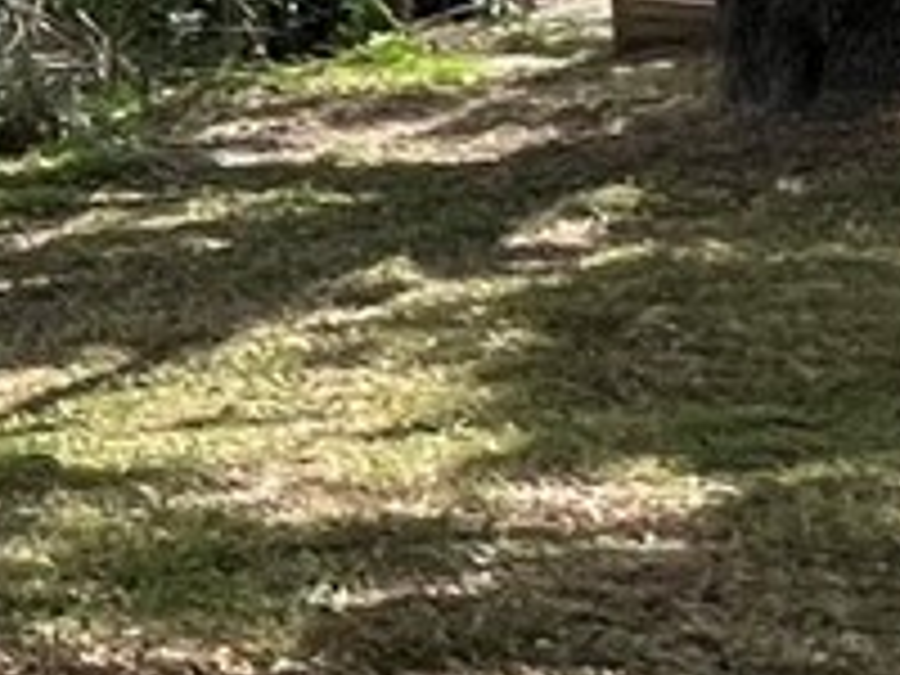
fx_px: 2704
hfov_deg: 11.4
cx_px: -1768
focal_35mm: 104
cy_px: -405
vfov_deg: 13.3
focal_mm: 1.57
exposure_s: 1/1531
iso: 32
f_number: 1.8
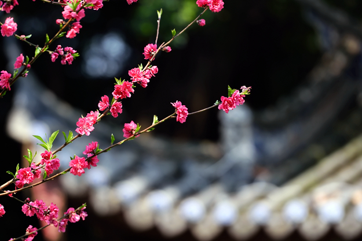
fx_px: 3218
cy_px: 167
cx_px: 113
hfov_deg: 6.4
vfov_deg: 4.3
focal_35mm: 320
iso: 100
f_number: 2.8
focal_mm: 200
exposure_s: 1/800
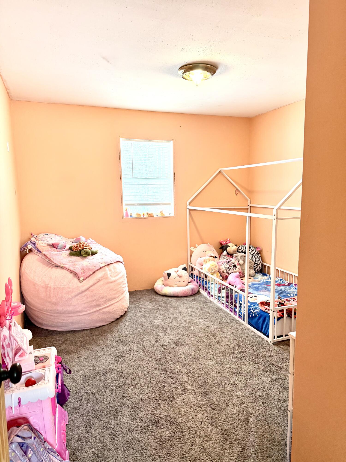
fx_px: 320
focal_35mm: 24
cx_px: 173
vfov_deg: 71.6
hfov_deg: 56.8
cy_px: 231
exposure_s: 1/120
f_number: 1.78
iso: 250
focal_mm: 6.76
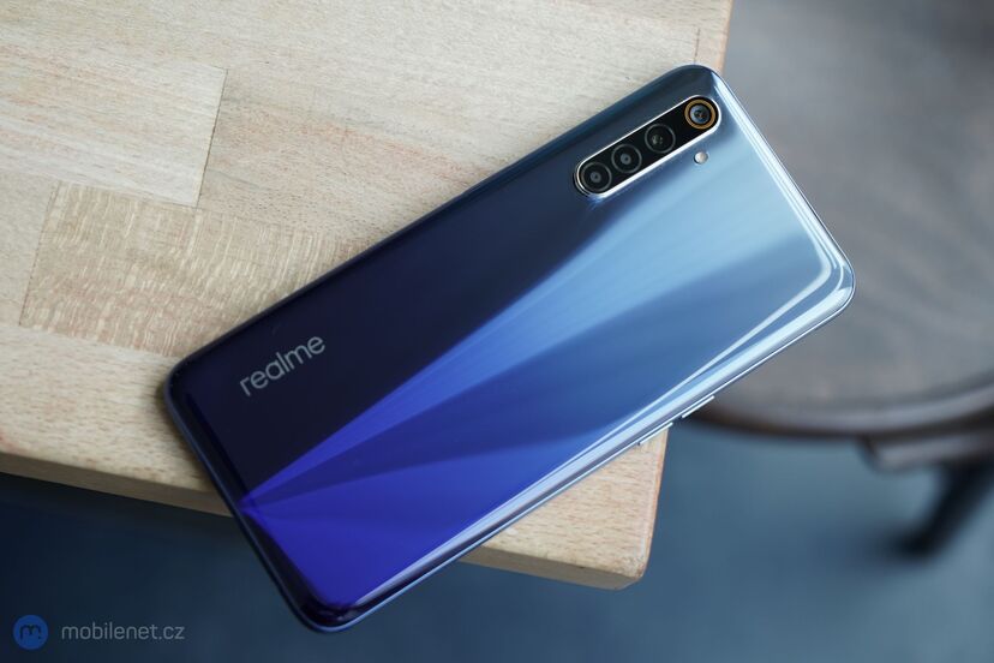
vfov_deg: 23.4
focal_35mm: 58
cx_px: 497
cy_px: 332
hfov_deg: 34.5
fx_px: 1601
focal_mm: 58
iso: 400
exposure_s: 1/160
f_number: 4
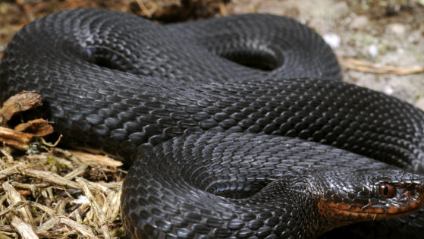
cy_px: 94
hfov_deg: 43.7
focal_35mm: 46
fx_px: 517
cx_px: 297
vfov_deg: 25.9
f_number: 11
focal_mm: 24
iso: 200
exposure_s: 1/50
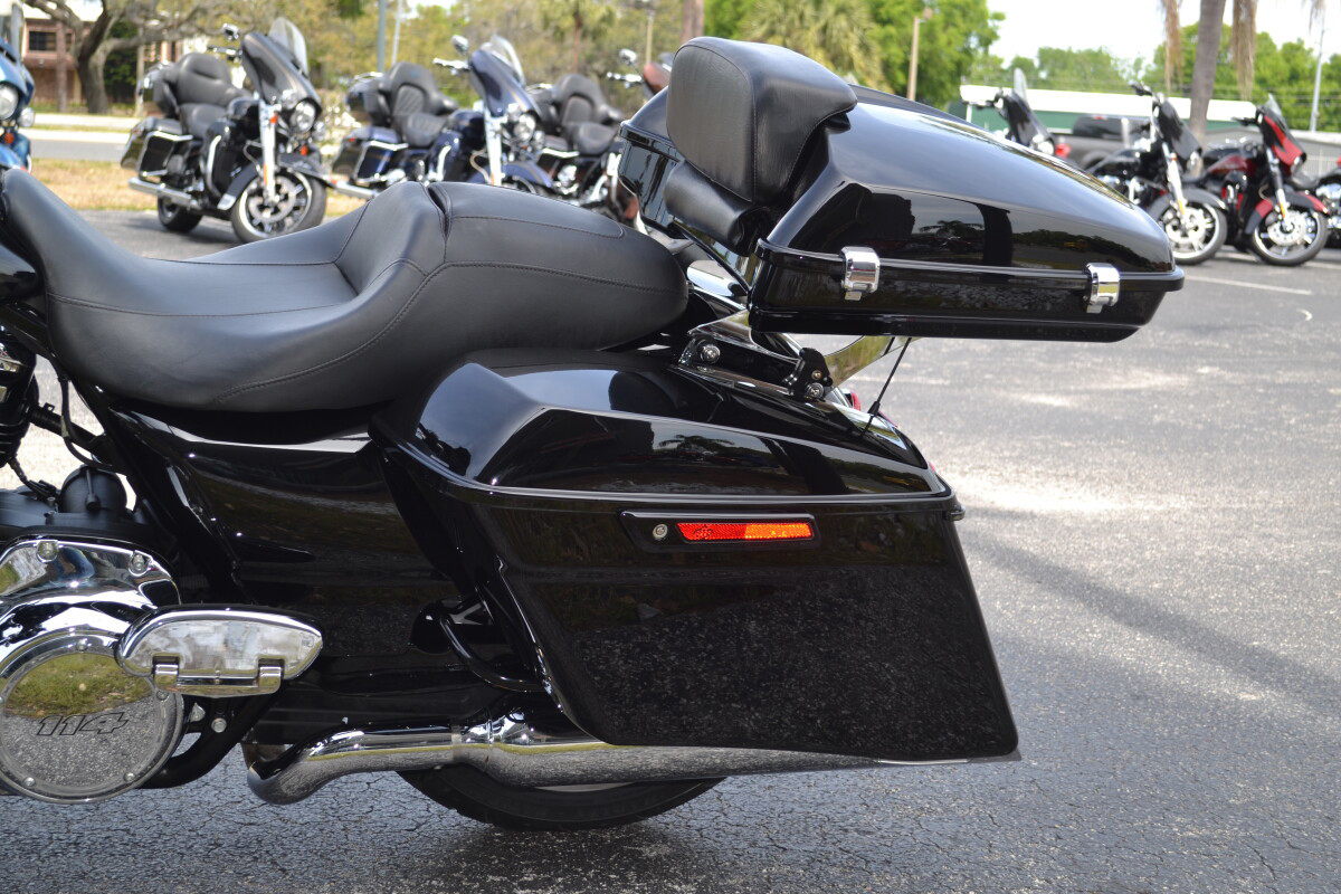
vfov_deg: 25.8
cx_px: 670
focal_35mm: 52
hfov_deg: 37.9
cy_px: 447
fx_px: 1955
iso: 100
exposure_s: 1/160
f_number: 5
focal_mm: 35
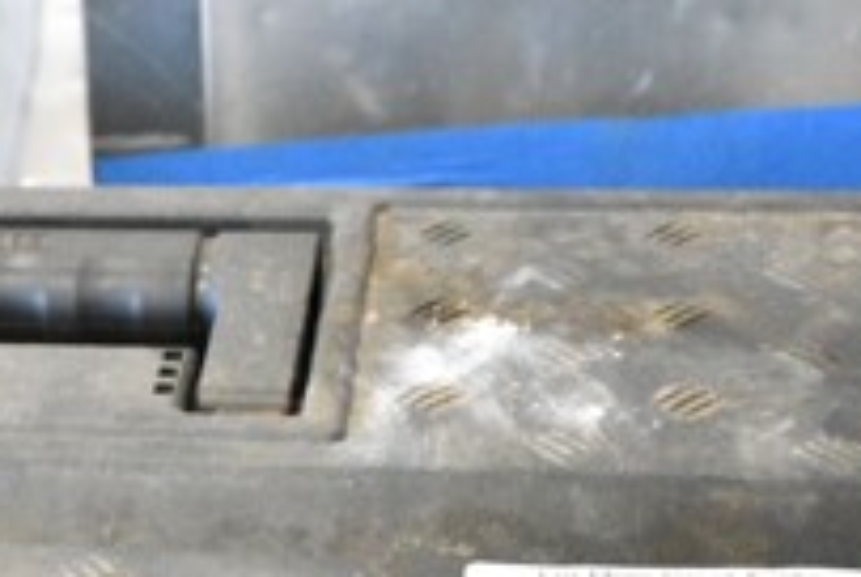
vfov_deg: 14.5
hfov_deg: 21.9
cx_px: 47
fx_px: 2156
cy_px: 798
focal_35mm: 90
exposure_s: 1/125
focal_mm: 20
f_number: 5.6
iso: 6400
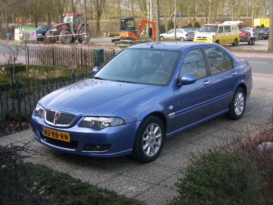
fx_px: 386
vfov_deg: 29.7
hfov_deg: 38.9
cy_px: 102
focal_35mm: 49
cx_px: 136
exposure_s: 1/250
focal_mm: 8.2
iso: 50
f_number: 3.1
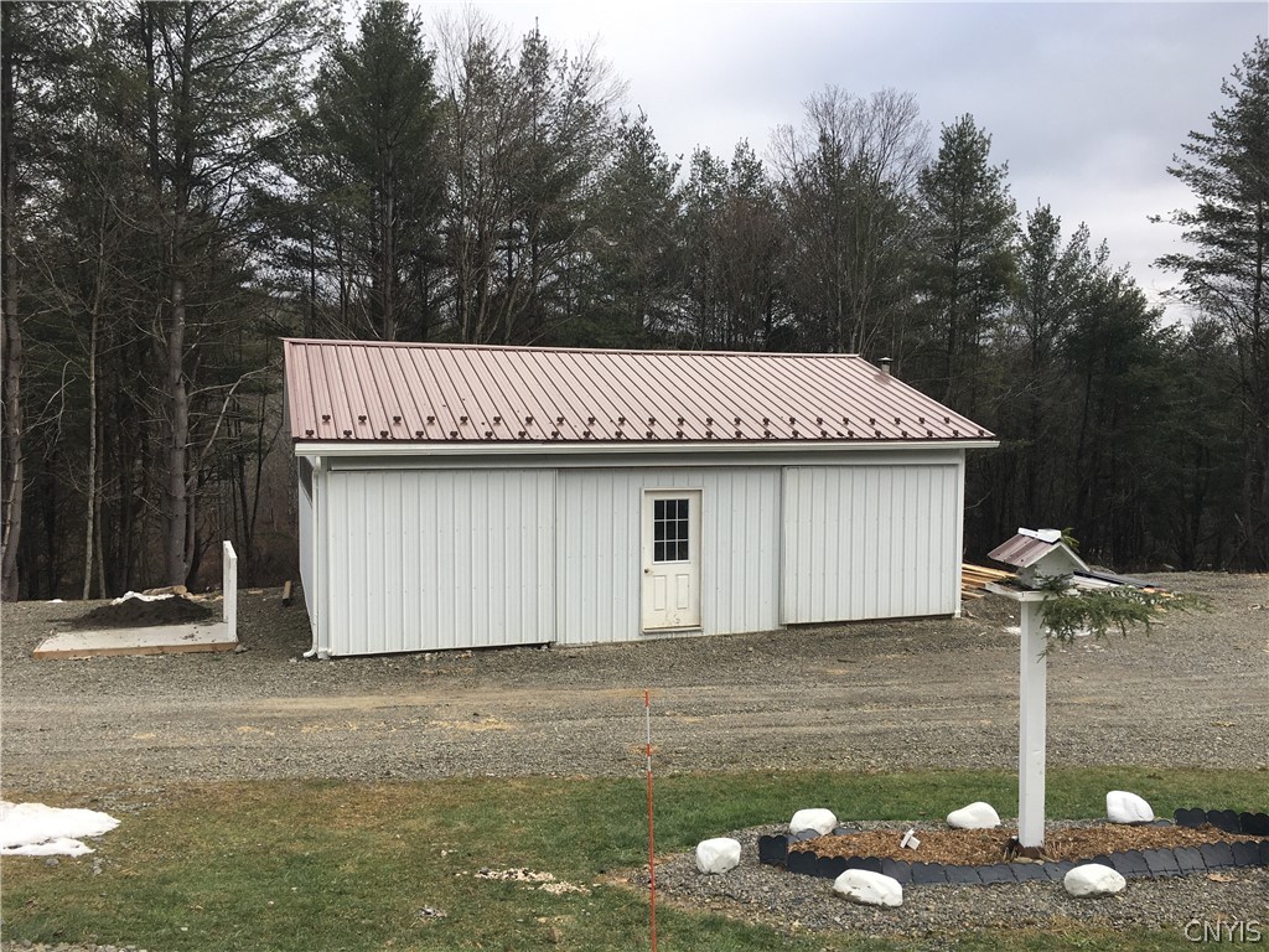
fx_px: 1063
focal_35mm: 29
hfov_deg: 61.7
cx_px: 634
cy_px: 476
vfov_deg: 48.2
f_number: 2.2
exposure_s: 1/657
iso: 25
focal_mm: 4.15
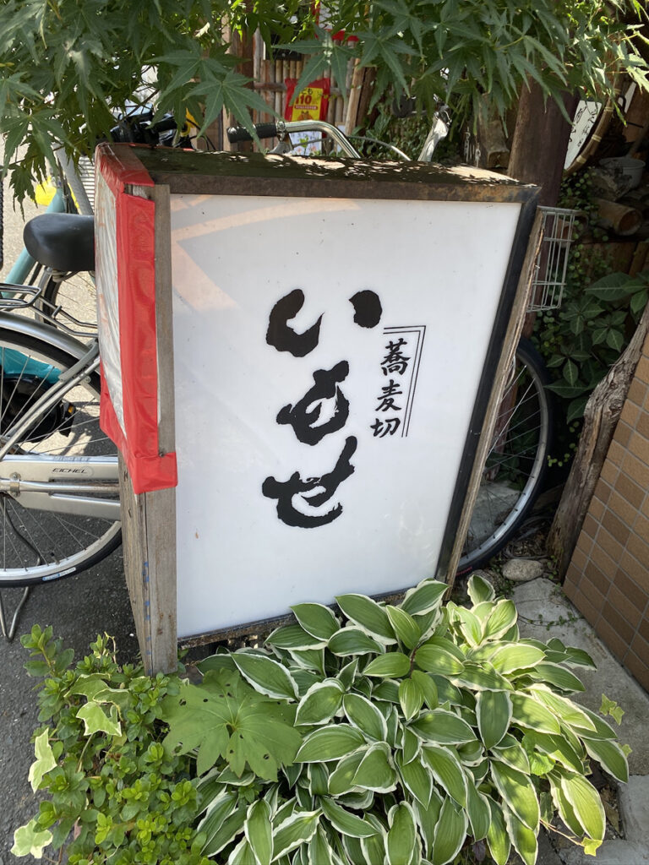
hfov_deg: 53.1
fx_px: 650
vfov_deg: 67.3
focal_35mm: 26
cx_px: 324
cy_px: 432
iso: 32
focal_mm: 4.25
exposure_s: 1/510
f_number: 1.8
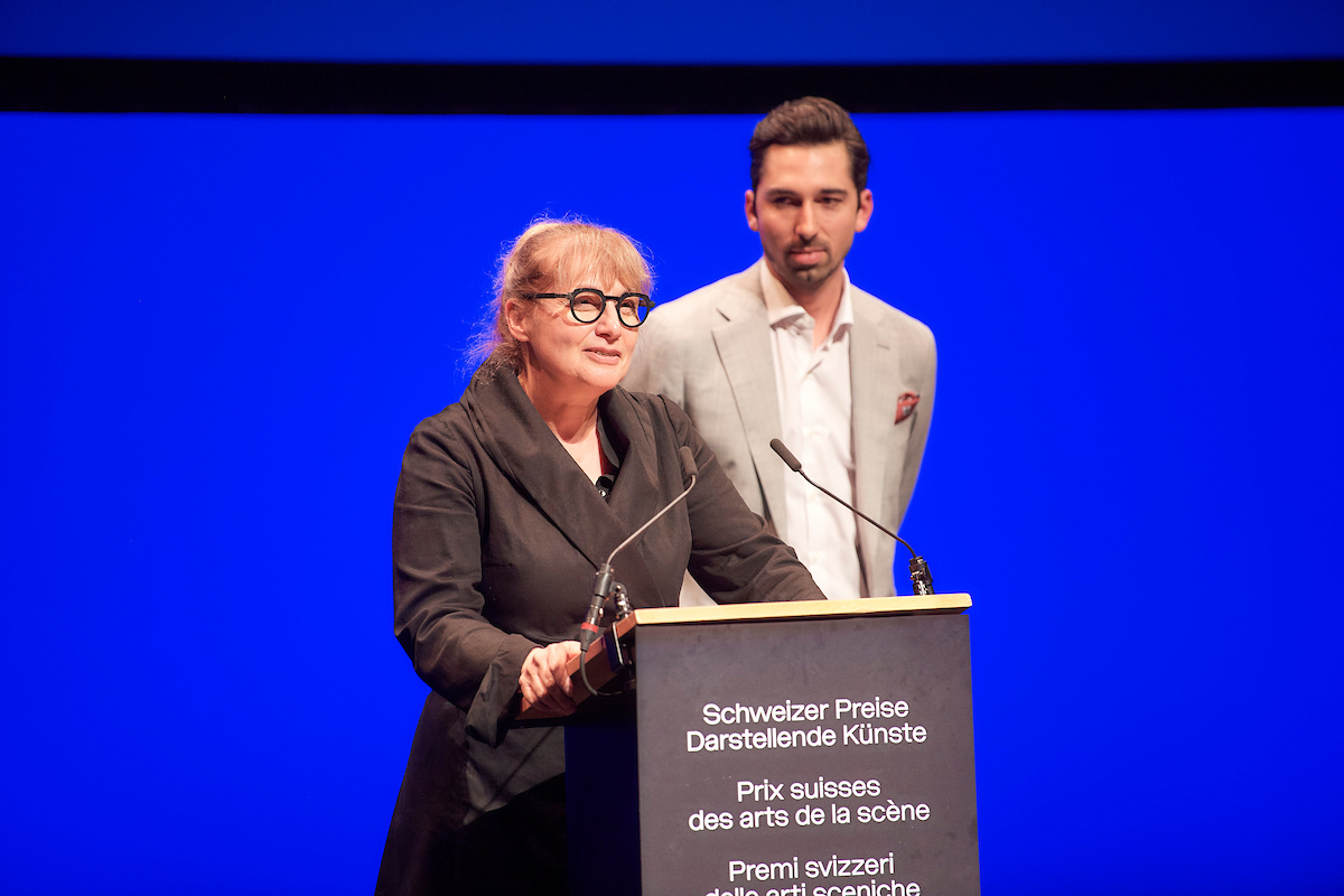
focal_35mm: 200
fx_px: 7466
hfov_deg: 10.3
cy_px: 448
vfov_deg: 6.9
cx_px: 672
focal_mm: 200
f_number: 2.8
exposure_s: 1/250
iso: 3200
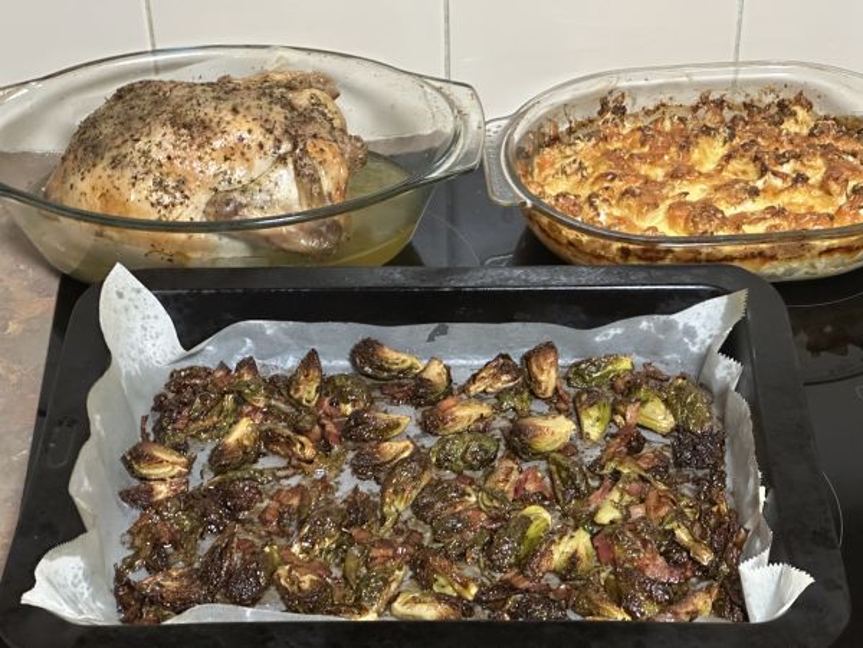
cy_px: 324
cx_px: 432
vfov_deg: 19.1
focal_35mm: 77
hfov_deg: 25.3
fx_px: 1920
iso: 1250
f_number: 2.8
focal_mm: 9
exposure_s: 1/34
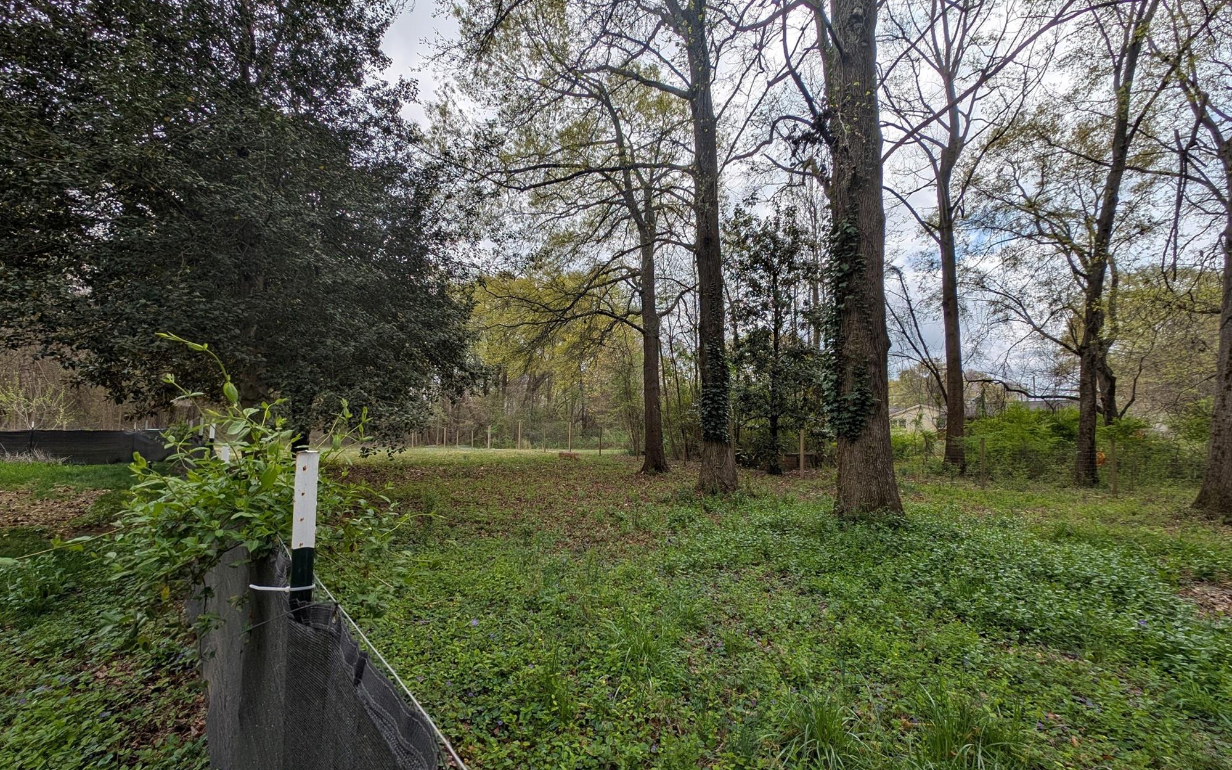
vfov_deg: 82.6
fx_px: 436
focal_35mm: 13
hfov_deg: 109.4
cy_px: 420
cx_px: 609
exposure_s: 1/3460
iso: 39
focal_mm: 2.23
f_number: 1.95
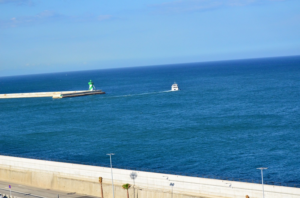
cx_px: 150
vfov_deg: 13.0
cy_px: 99
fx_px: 873
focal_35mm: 105
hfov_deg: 19.5
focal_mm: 70
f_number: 4.5
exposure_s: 1/8000
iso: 1100
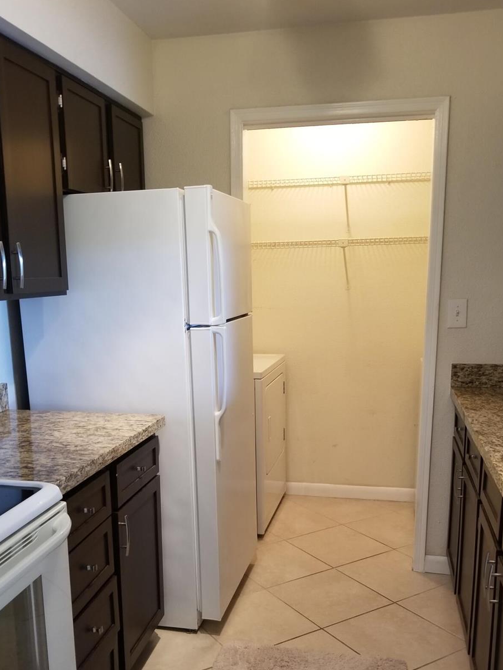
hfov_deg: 42.9
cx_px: 235
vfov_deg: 54.8
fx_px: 639
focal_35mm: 33
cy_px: 413
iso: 200
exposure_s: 1/30
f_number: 1.7
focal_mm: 4.3
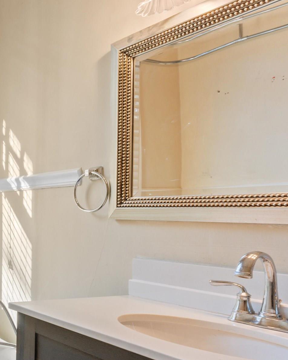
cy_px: 218
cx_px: -122
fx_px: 378
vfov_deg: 50.6
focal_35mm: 35
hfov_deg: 29.5
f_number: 7.1
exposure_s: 1/13
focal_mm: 14.6
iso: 400
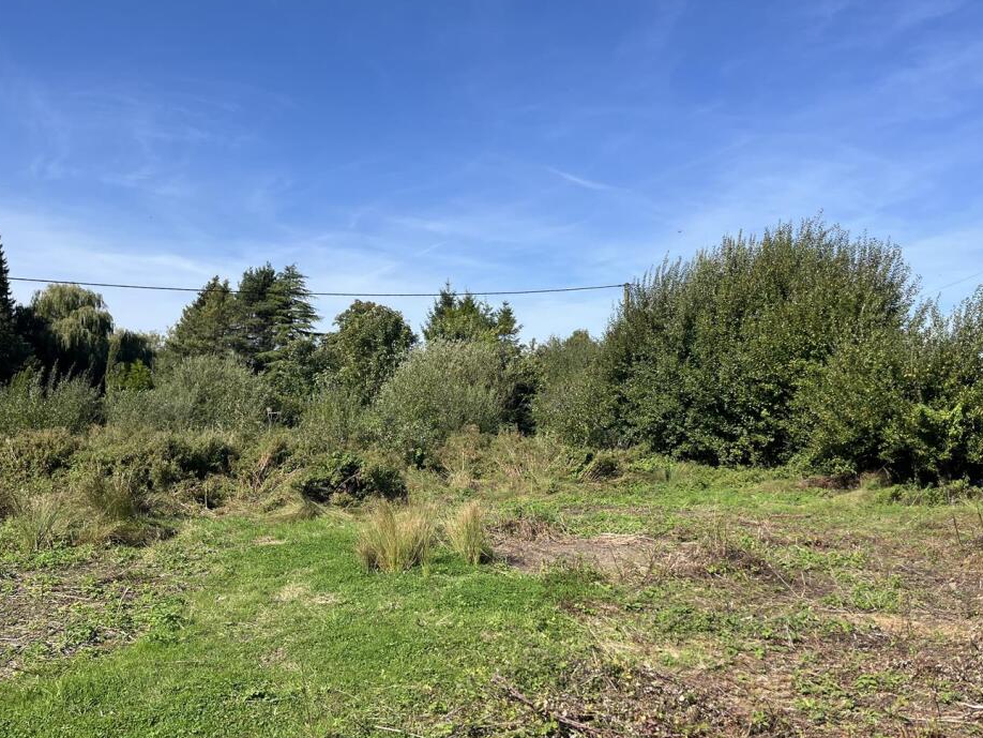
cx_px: 498
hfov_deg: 61.6
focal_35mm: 29
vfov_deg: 48.2
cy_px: 368
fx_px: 824
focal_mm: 5.1
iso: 50
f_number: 1.6
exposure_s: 1/2899
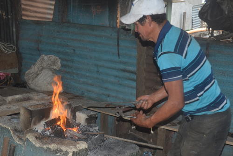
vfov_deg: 26.5
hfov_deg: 38.9
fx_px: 330
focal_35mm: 51
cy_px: 78
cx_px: 116
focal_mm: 34
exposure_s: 1/160
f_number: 11
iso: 320
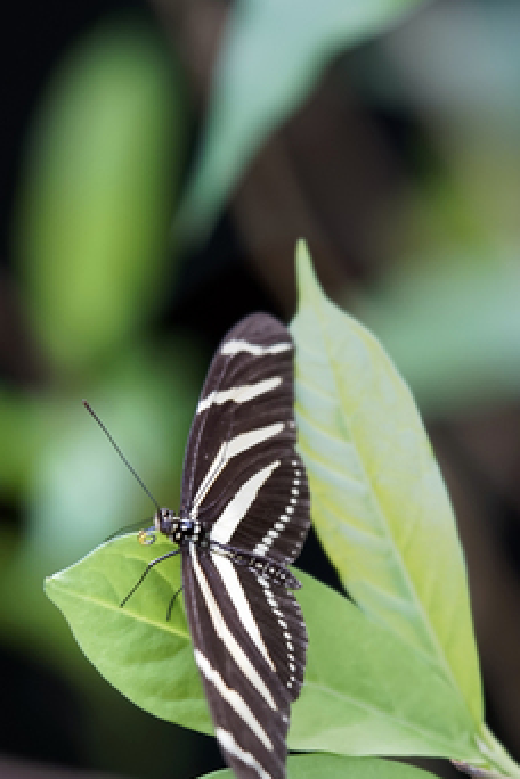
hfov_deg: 2.8
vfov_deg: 4.3
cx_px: 284
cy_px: 567
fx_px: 10464
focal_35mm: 483
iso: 800
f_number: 2.8
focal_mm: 200
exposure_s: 1/640
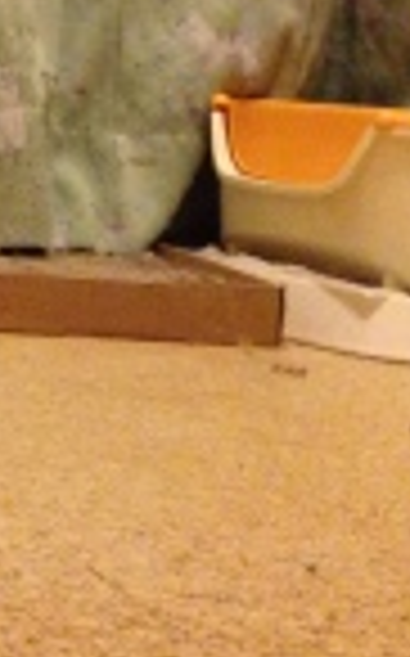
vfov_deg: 17.2
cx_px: -446
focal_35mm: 120
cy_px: 115
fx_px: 2150
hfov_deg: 10.0
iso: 400
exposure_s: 1/17
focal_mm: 4.12
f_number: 2.4
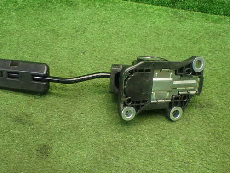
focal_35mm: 36
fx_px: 239
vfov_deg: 39.7
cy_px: 86
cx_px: 102
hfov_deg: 51.2
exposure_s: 1/125
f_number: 2.3
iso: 800
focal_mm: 5.4
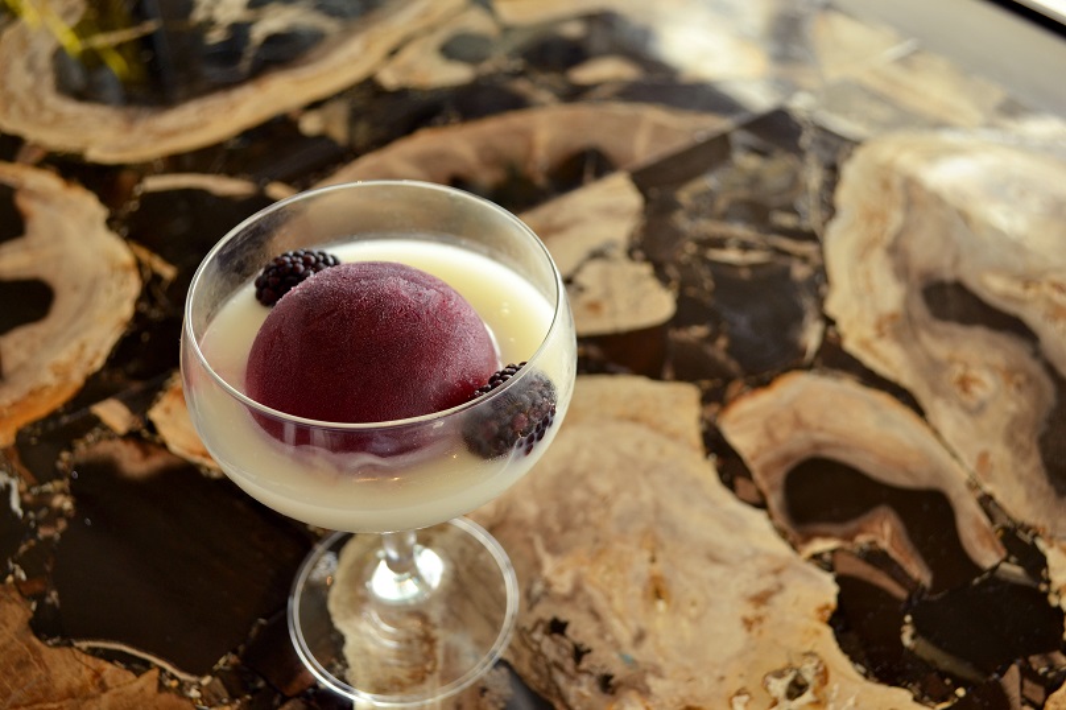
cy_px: 355
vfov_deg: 36.8
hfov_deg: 53.2
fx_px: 1066
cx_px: 533
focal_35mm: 36
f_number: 5
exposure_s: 1/25
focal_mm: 24
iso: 200
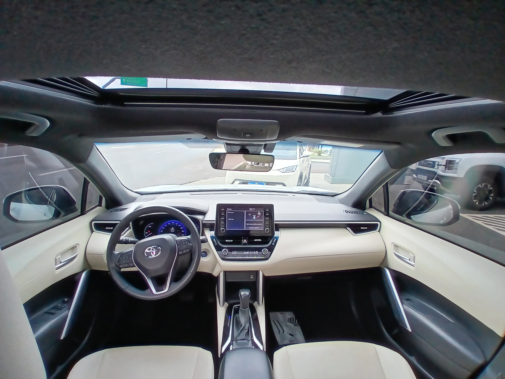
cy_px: 190
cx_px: 252
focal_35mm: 17
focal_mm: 1.4
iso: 80
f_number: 2.2
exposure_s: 1/120
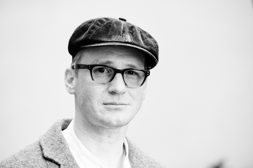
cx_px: 126
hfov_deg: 14.2
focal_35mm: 145
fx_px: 1018
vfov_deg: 9.4
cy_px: 84
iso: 500
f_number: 3.5
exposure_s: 1/640
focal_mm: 145
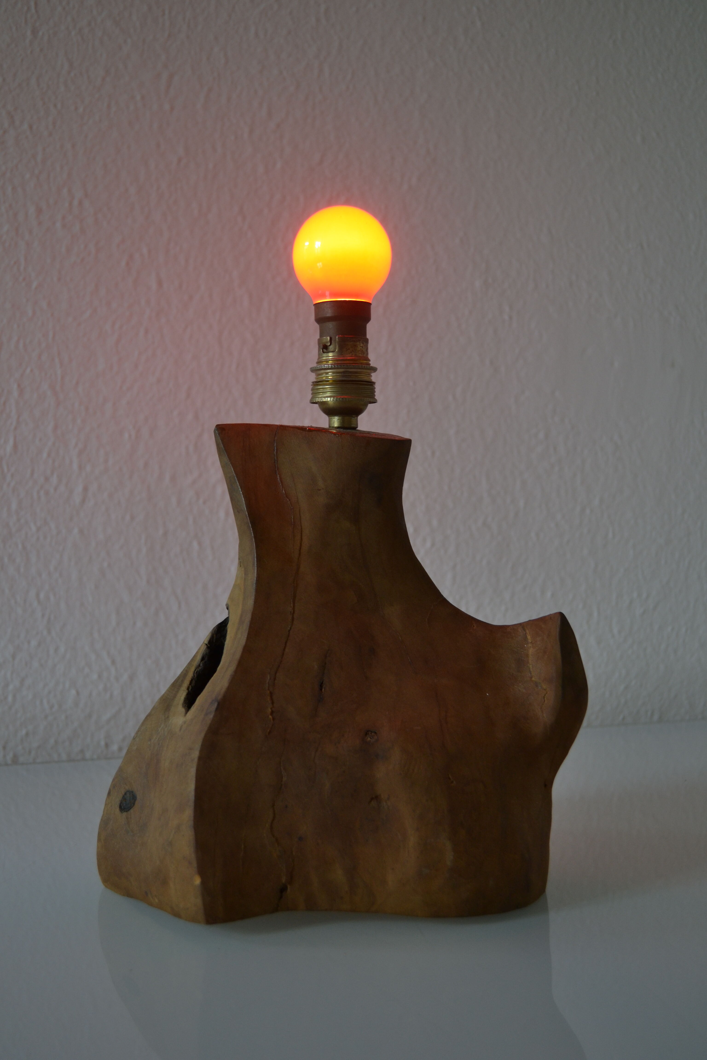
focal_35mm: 44
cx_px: 354
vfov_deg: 45.0
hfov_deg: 30.8
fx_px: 1281
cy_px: 530
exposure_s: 1/20
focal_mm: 29
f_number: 4.5
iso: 400
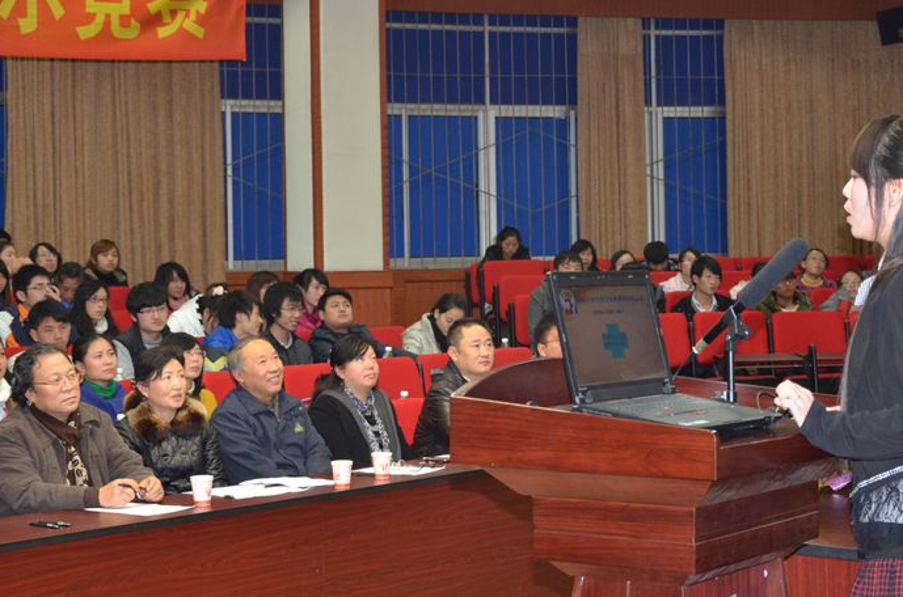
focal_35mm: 75
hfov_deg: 27.0
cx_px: 482
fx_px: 1877
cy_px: 255
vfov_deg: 18.1
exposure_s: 1/60
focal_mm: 38
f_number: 4.5
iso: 800
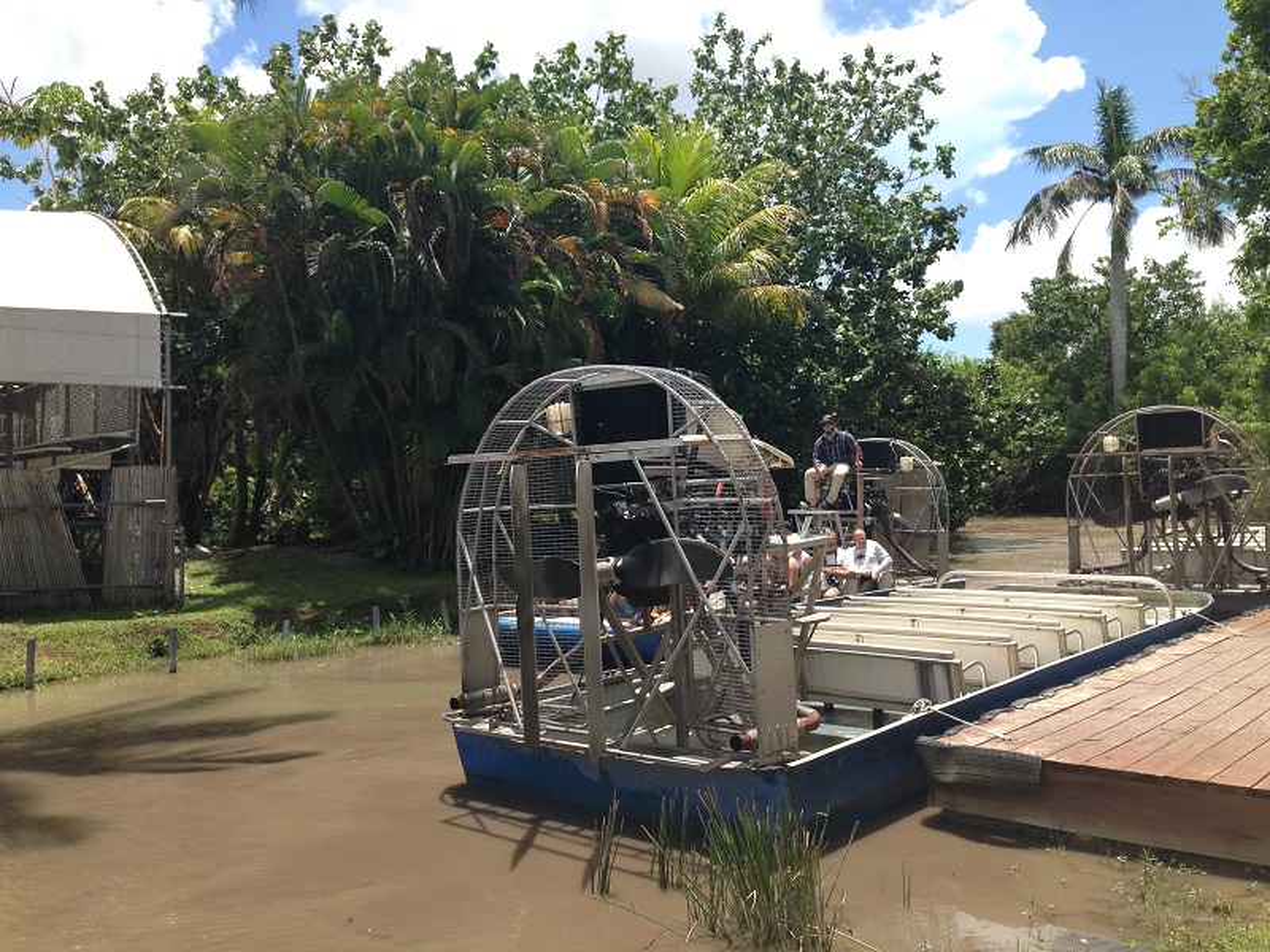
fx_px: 1211
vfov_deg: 42.9
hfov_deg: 55.4
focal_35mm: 33
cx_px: 635
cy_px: 476
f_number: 2.4
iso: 50
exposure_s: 1/1043
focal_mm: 4.12
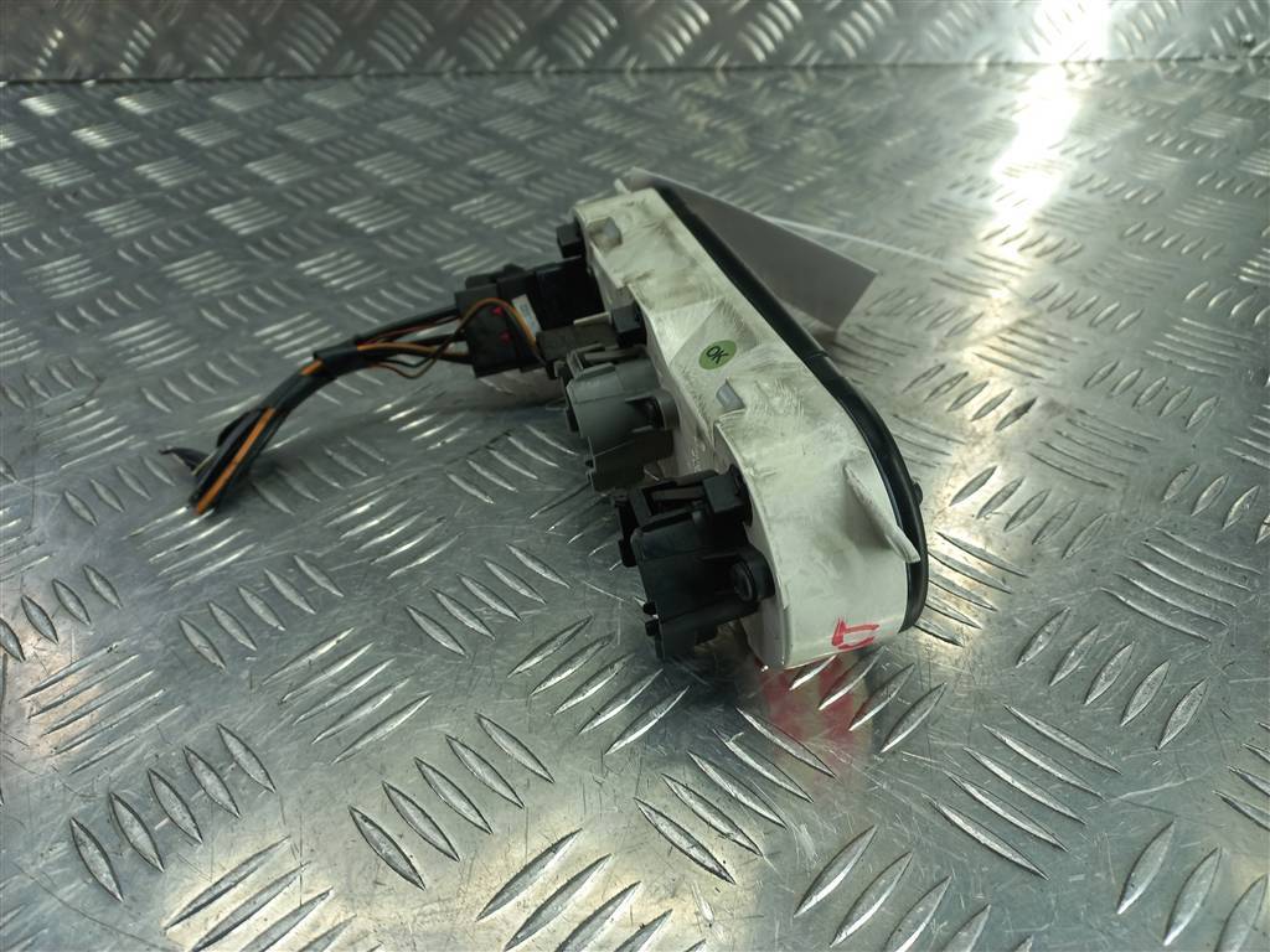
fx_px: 917
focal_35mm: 25
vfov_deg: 54.9
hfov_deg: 69.4
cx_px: 635
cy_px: 476
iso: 40
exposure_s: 1/50
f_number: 1.8
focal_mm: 4.6
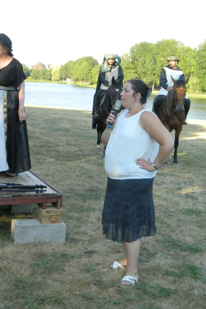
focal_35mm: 58
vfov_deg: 34.5
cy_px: 156
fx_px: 498
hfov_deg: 23.3
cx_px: 128
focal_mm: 7.3
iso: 200
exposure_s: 1/320
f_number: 3.5
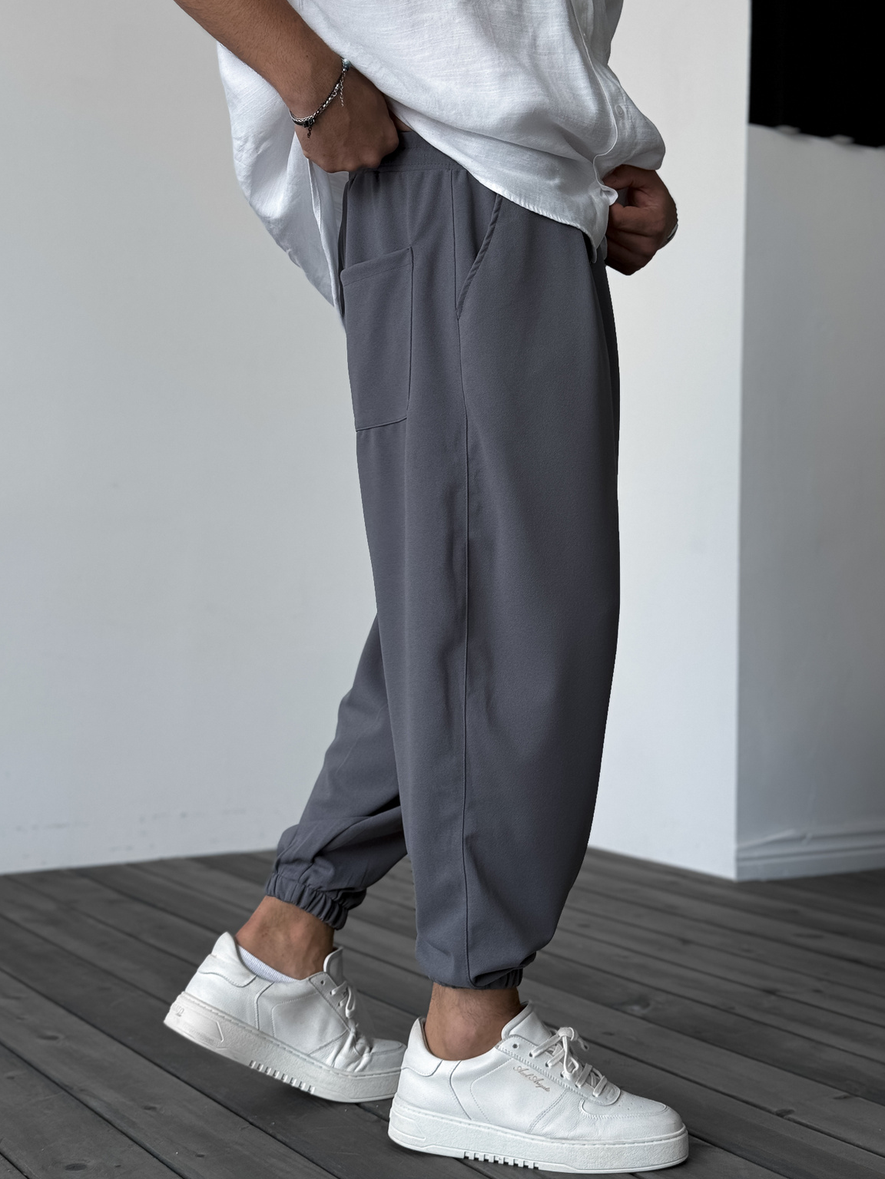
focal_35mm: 50
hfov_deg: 29.1
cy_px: 570
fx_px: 1704
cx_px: 454
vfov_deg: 38.2
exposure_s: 1/160
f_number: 1.8
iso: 80
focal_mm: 6.76
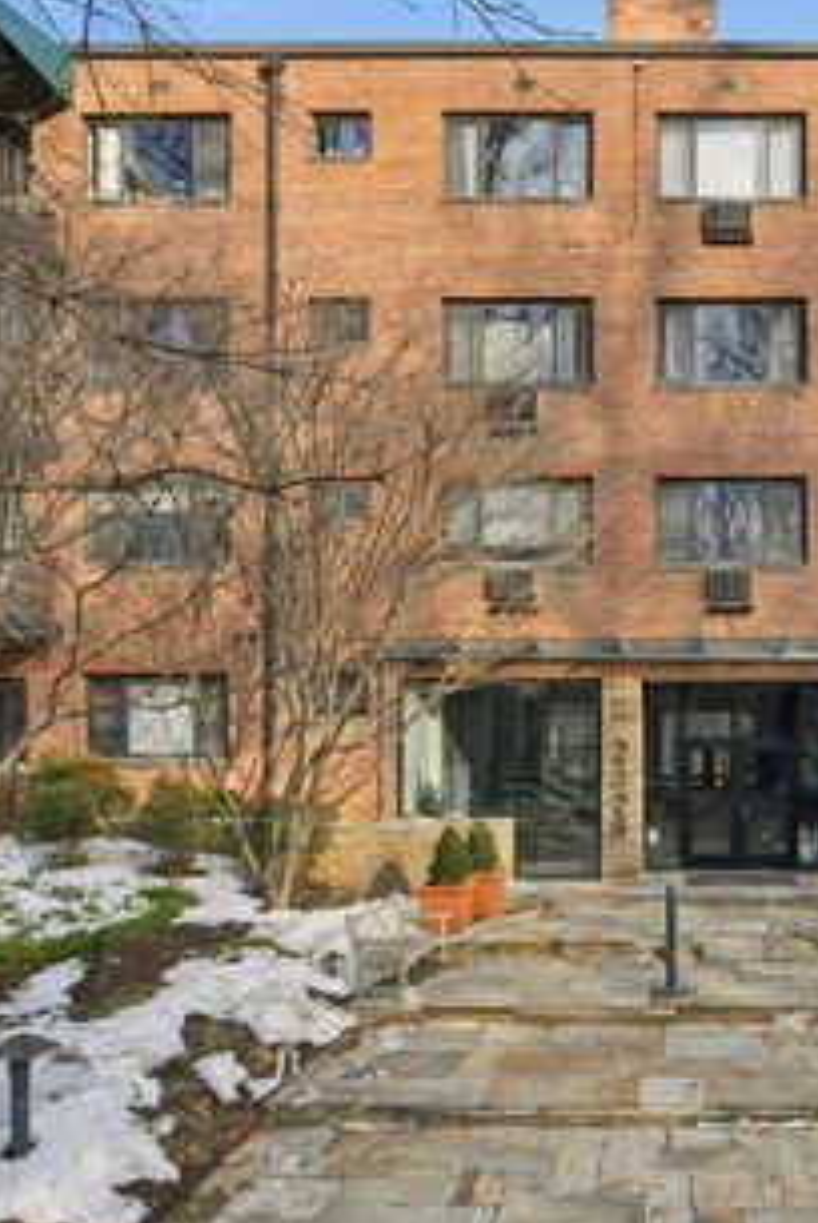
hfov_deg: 53.2
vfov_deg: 78.5
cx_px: 666
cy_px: 630
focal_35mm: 22
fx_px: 748
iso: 250
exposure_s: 1/1250
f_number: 10
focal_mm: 14
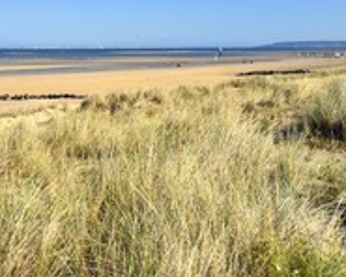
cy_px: 189
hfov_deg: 28.0
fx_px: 676
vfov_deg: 23.0
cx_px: 63
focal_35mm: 66
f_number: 13
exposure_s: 1/250
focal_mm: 31
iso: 200
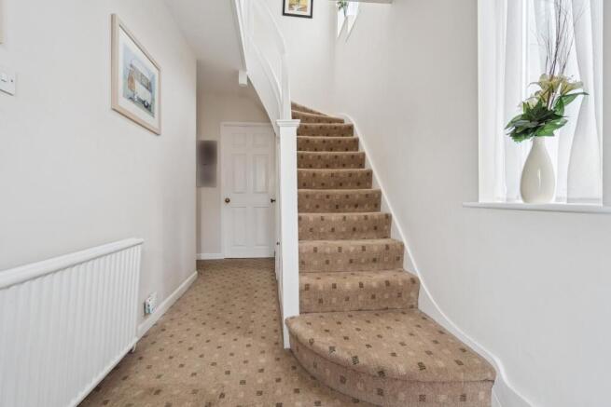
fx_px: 272
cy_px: 204
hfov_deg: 96.7
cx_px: 306
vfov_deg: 73.8
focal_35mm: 16
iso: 320
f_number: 5.6
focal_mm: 16
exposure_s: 1/8
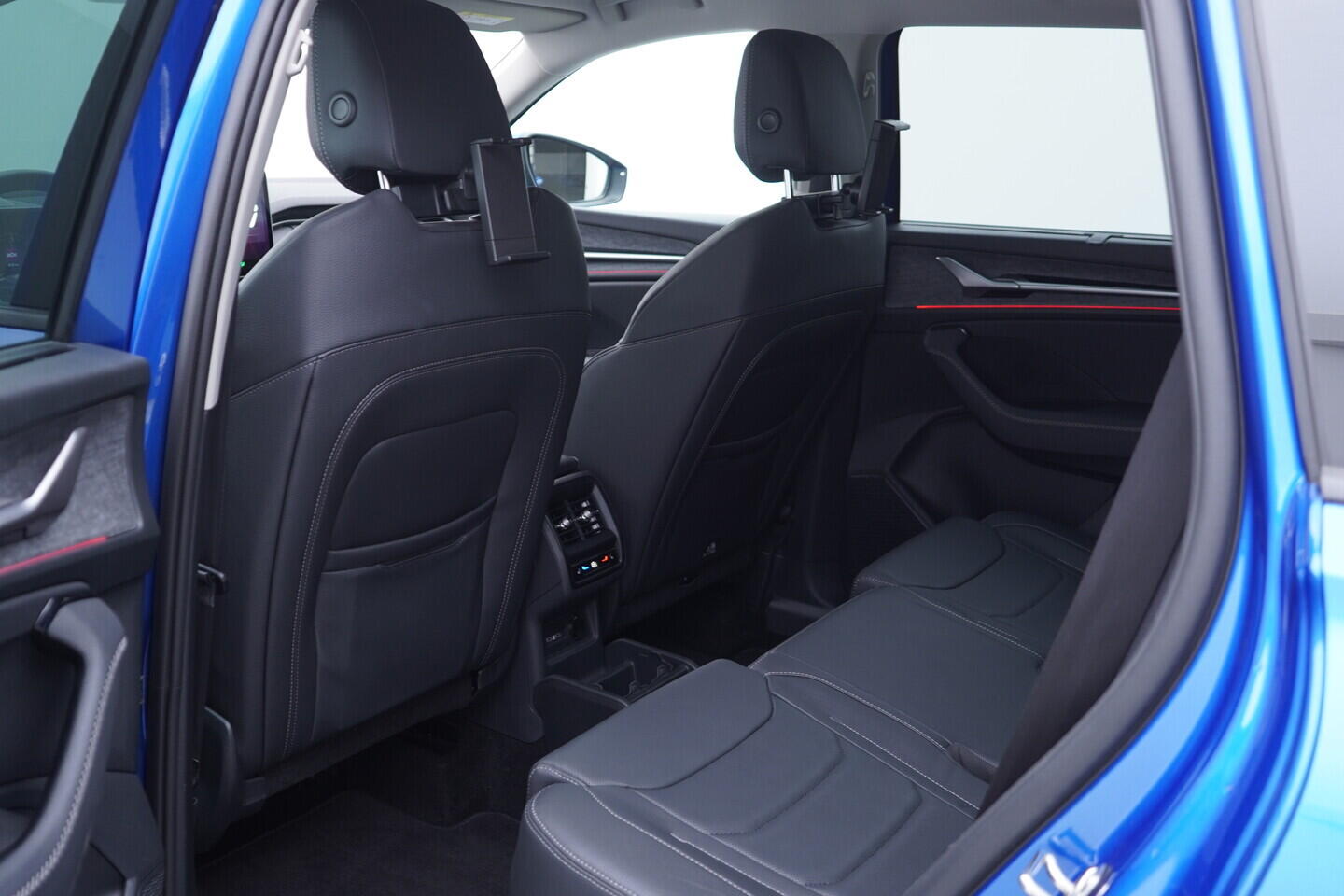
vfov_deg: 36.9
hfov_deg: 53.1
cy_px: 448
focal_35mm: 36
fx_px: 1344
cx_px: 672
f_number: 2.8
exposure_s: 1/40
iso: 320
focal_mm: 24
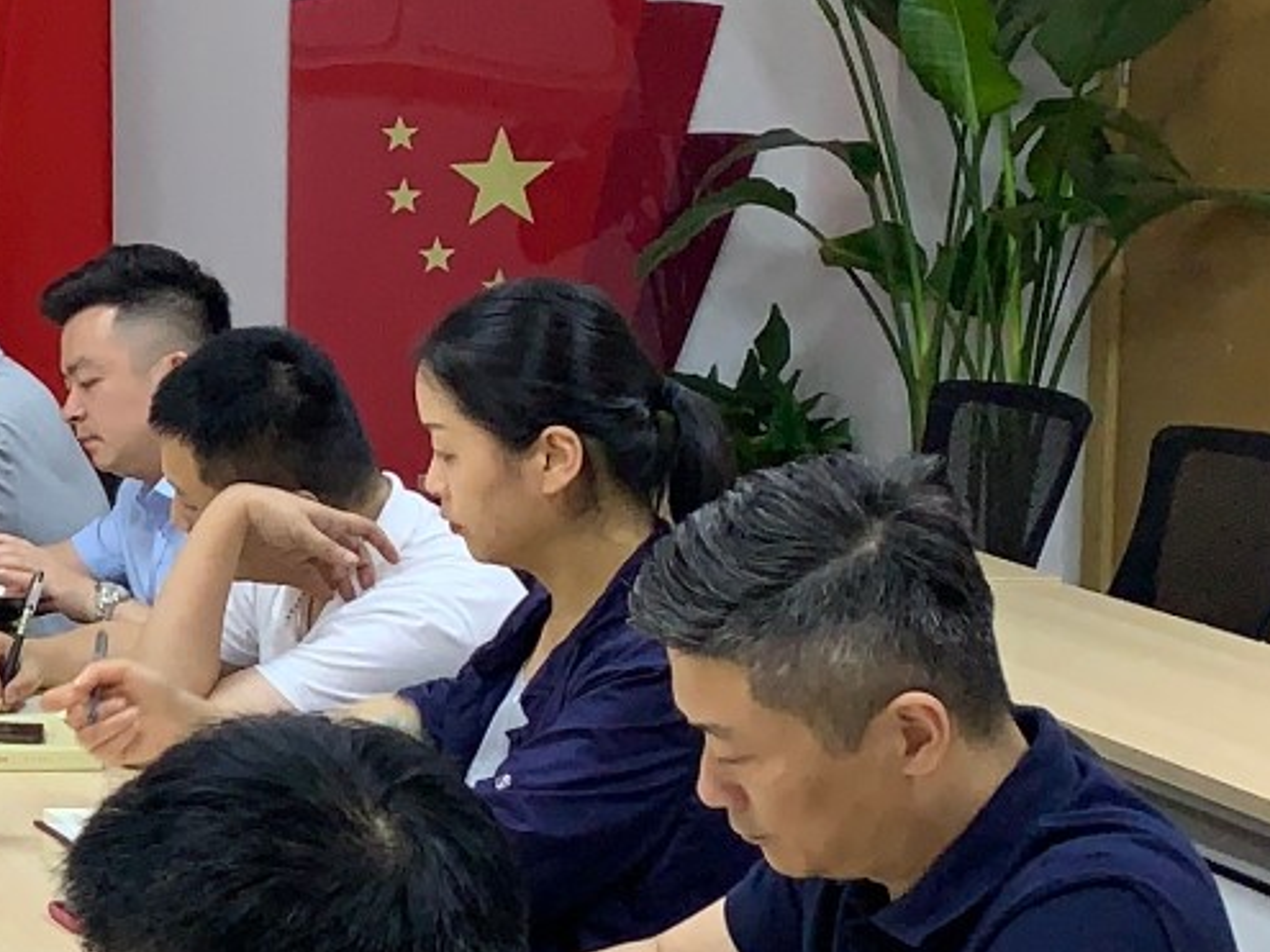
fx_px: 3851
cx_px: -818
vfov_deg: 14.1
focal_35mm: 105
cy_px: 353
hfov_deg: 16.5
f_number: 1.8
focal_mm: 4.25
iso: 100
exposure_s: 1/60
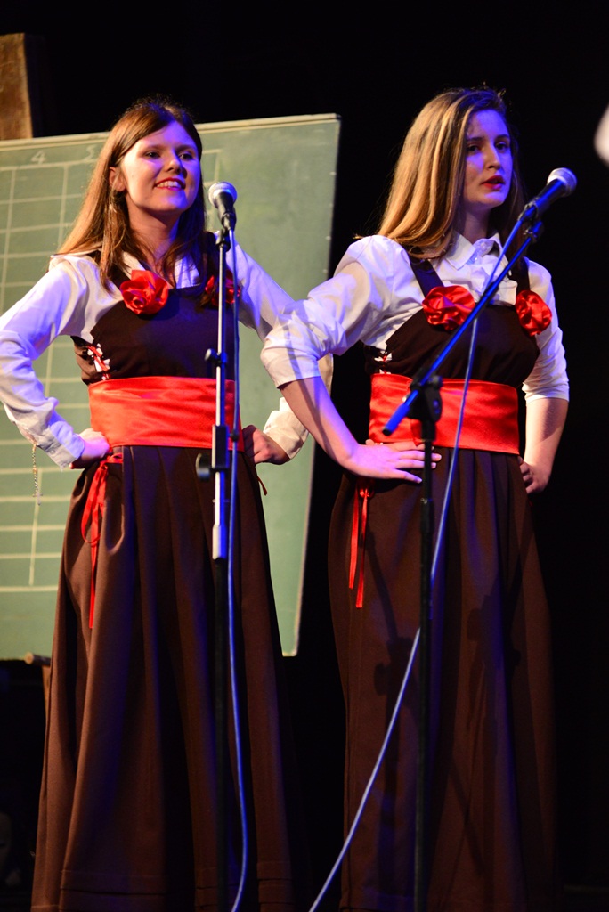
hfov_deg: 7.4
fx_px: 4688
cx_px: 304
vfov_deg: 11.1
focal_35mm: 185
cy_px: 456
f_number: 2.8
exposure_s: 1/125
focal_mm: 185
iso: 2500
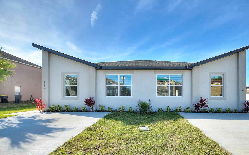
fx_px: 122
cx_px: 144
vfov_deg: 64.4
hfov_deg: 90.4
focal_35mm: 18
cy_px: 93
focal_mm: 10
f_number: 4.5
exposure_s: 1/250
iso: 100
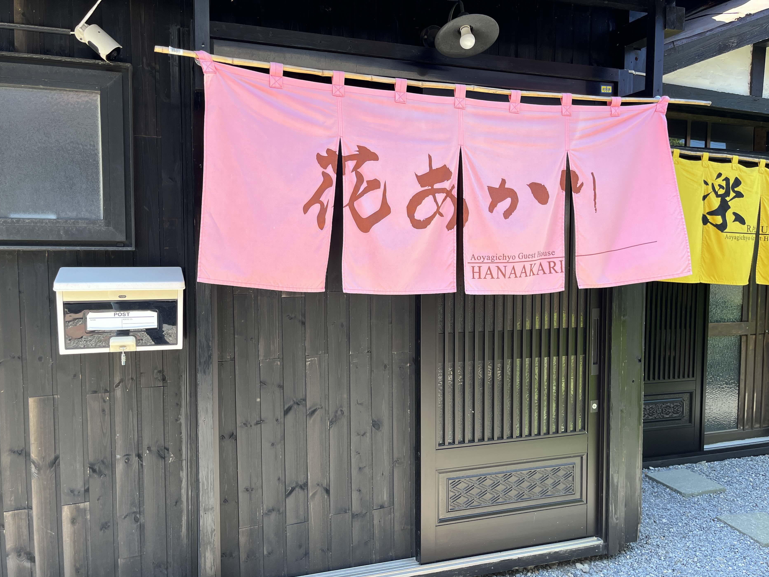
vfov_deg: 49.7
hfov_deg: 63.4
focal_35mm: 28
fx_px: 622
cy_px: 294
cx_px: 359
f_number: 1.6
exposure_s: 1/419
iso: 50
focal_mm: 5.1
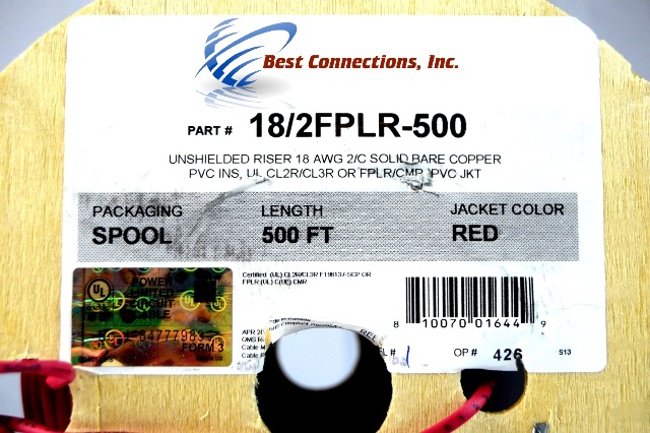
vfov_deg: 26.5
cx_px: 325
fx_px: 920
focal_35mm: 51
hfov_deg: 38.9
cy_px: 216
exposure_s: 1/250
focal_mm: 34
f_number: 5.6
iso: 800
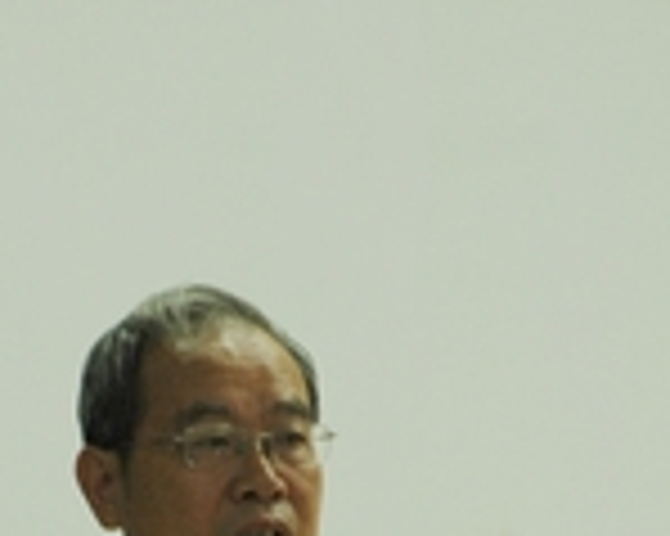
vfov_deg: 1.9
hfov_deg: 2.4
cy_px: 583
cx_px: 292
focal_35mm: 795
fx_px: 15754
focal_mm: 200
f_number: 5.6
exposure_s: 1/30
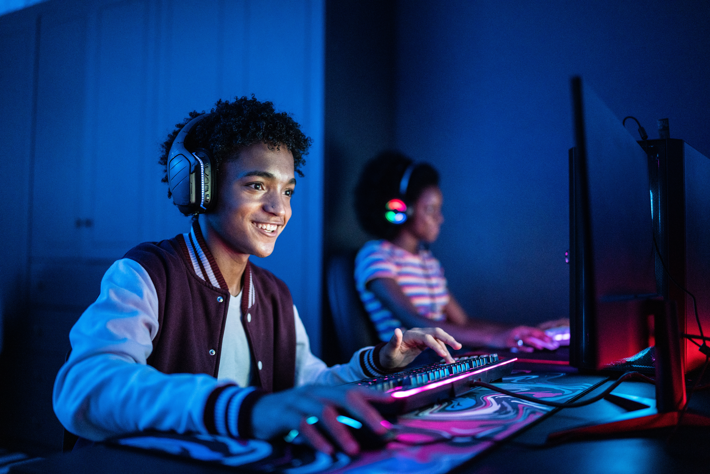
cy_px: 237
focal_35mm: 35
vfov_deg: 37.9
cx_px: 355
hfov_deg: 54.4
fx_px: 690
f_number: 1.2
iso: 2000
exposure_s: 1/320
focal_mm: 35
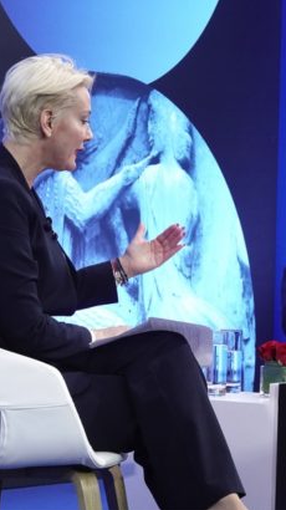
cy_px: 255
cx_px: 242
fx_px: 2797
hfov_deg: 5.8
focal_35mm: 207
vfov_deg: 10.4
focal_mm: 47.94
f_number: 5
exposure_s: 1/125
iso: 1600
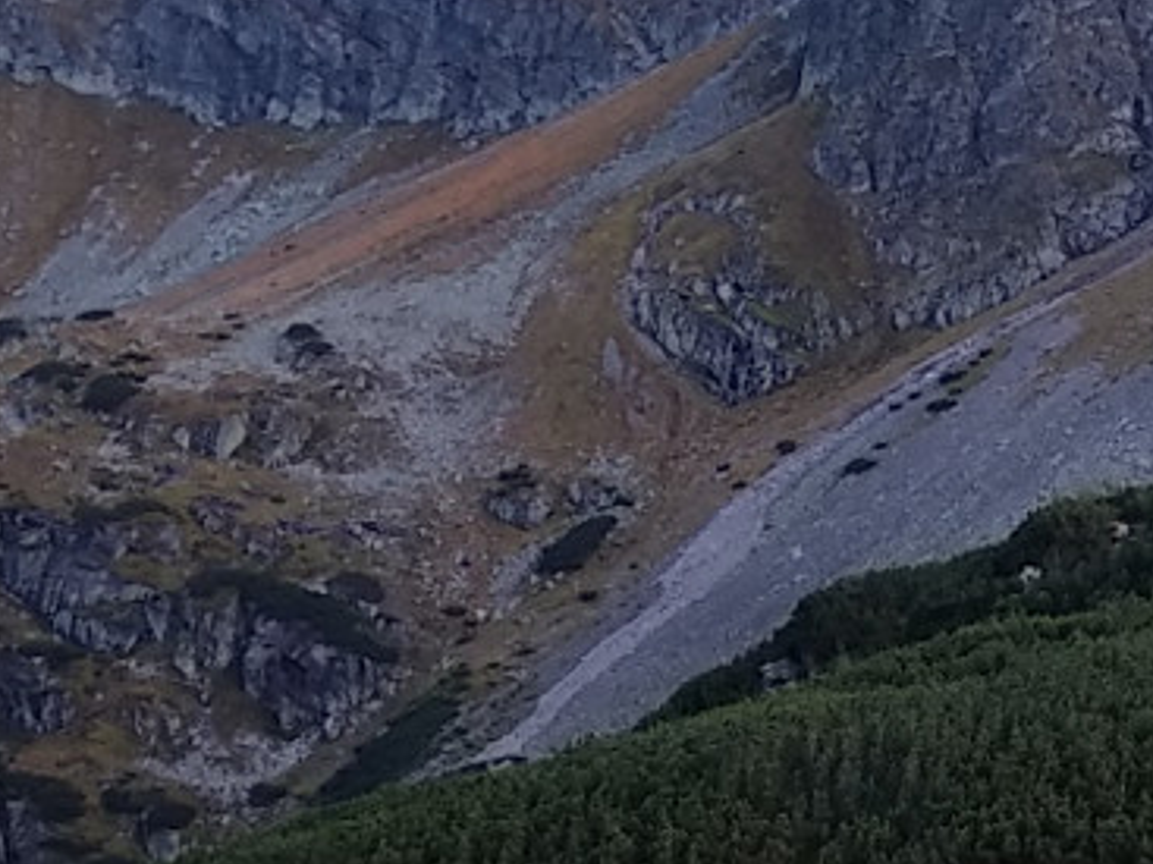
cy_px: 895
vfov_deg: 10.8
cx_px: 814
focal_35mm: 136
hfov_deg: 14.5
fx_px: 4528
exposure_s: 1/202
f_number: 2.2
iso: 125
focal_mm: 3.83
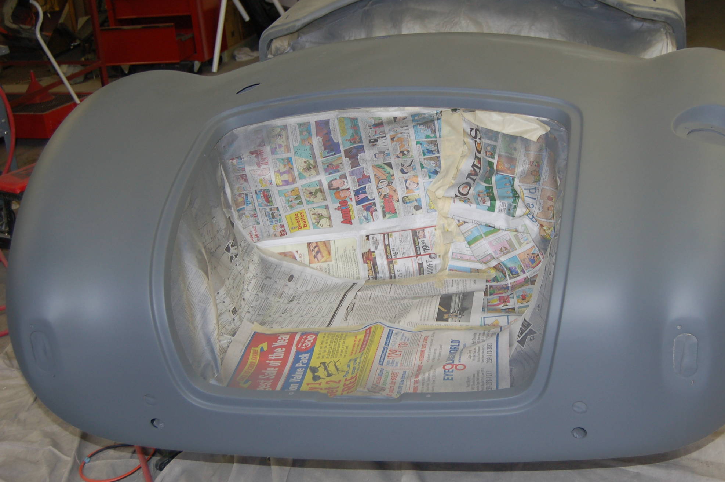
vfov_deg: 26.4
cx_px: 411
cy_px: 212
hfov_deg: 38.8
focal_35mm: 51
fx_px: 1026
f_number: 4.2
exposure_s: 1/60
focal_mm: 28
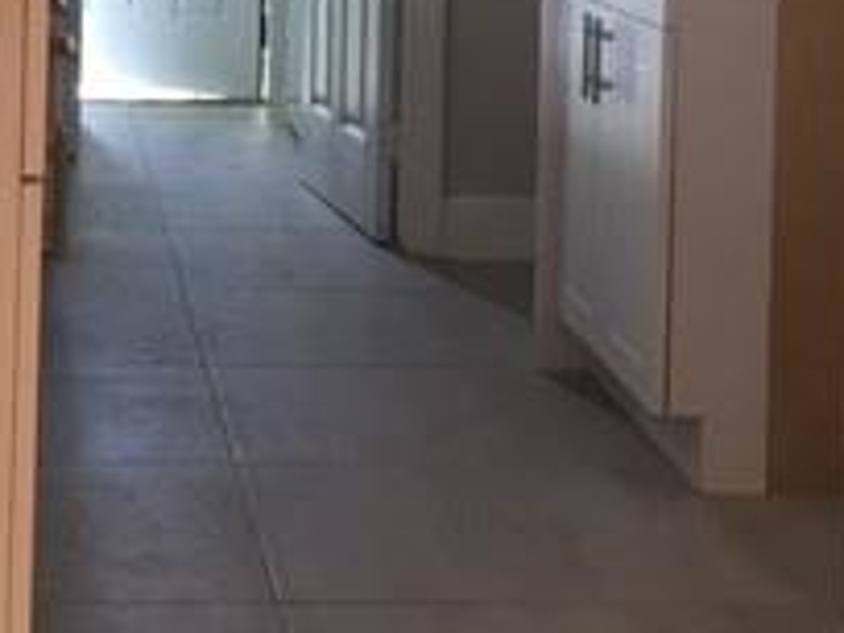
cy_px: -161
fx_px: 2219
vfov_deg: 15.5
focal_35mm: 91
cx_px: 228
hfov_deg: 21.4
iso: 25
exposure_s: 1/15
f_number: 2.2
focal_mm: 4.15
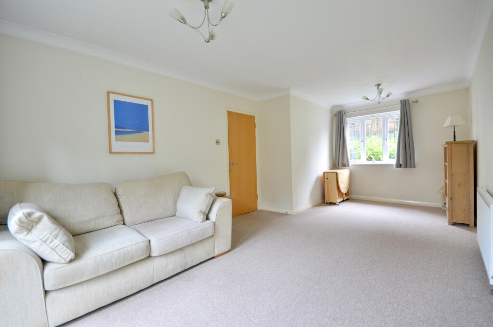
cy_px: 164
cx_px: 246
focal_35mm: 15
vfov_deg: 77.1
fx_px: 205
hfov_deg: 100.5
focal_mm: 10
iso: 200
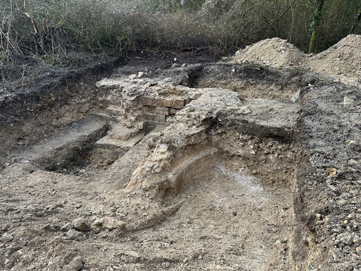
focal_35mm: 24
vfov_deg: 56.8
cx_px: 180
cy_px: 136
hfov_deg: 71.6
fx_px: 250
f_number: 1.78
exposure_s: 1/258
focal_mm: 6.86
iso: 80
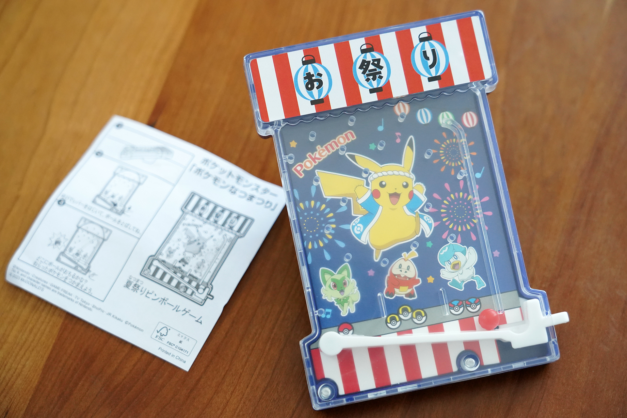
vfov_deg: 17.1
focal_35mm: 80
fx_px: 1393
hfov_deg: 25.4
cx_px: 314
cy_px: 209
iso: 5000
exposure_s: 1/125
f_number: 5
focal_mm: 80
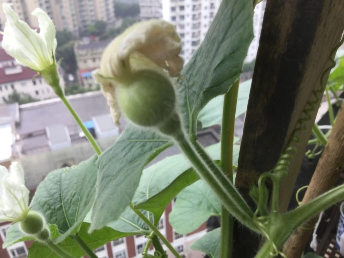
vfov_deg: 45.4
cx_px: 172
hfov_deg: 58.4
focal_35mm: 31
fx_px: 308
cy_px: 129
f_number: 2.4
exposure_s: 1/138
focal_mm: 3.3
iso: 25
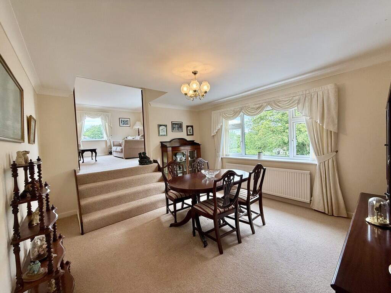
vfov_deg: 85.7
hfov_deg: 102.1
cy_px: 146
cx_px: 196
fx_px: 158
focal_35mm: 14
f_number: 2.2
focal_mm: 2.22
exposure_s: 1/110
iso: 64
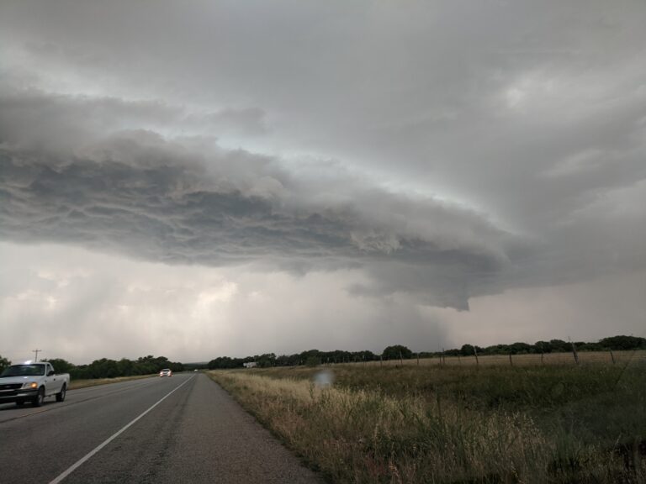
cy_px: 242
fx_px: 485
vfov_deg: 53.1
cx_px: 323
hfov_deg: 67.3
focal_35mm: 26
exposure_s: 1/120
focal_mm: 4.67
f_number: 2
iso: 85
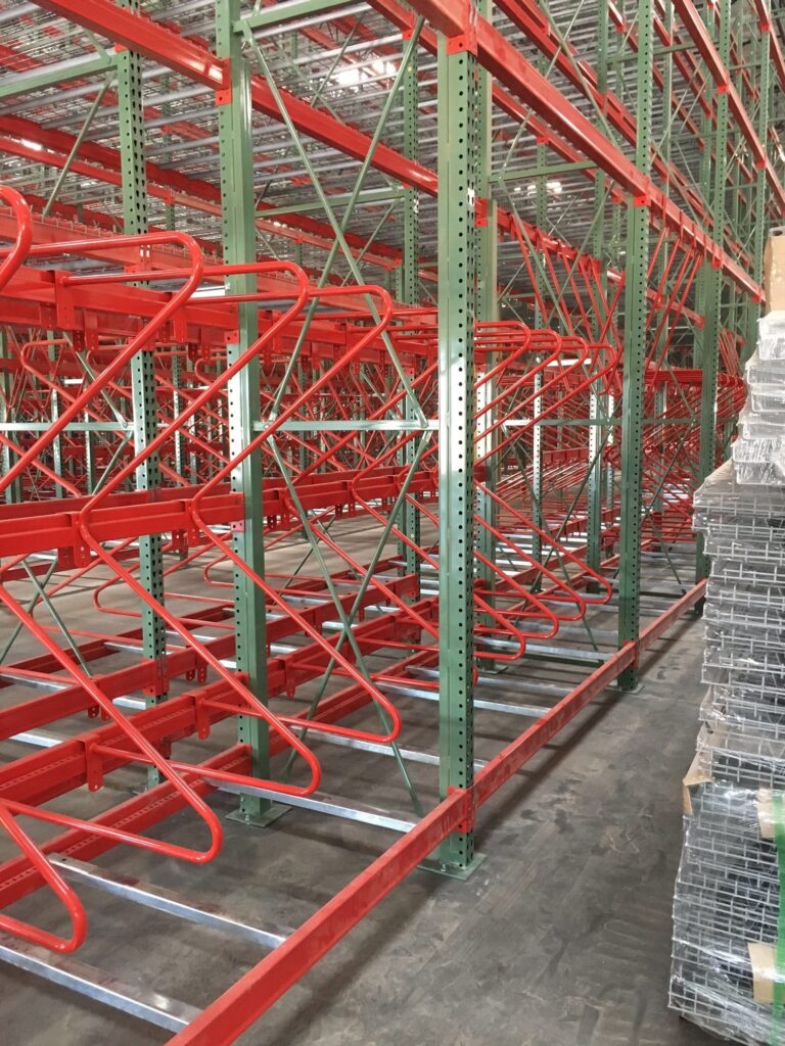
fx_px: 877
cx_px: 392
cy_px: 523
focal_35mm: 29
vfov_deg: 61.7
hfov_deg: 48.2
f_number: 2.2
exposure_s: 1/30
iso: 200
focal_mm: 4.15
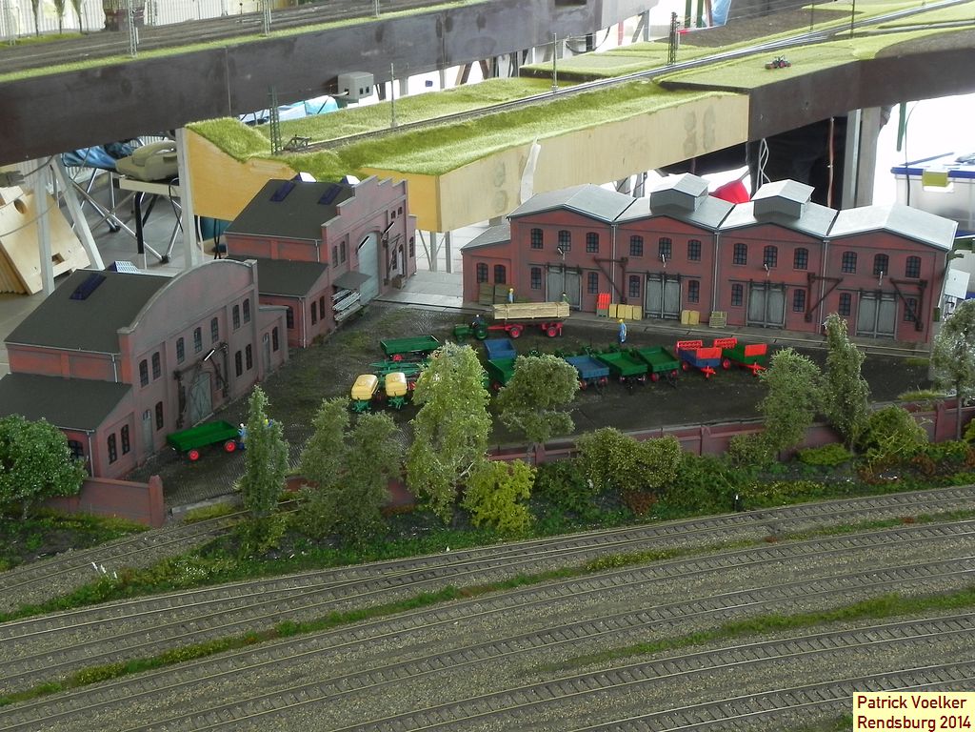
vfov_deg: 25.2
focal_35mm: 58
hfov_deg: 33.2
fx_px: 1634
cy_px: 366
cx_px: 488
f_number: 8
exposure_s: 1/2.5
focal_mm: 10.3
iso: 160
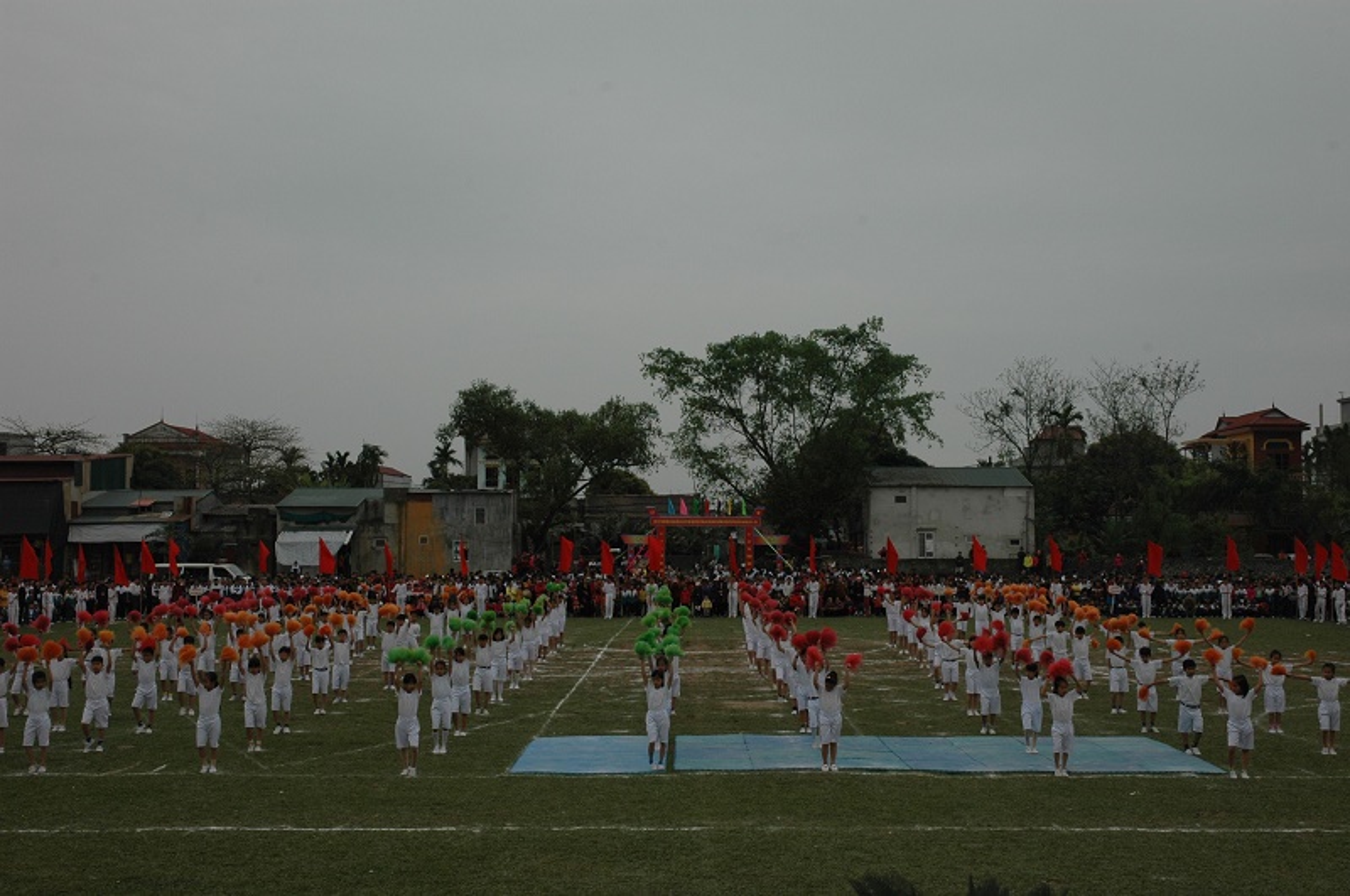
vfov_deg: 28.9
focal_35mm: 46
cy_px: 448
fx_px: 1741
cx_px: 675
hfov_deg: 42.4
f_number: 10
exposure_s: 1/400
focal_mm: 31
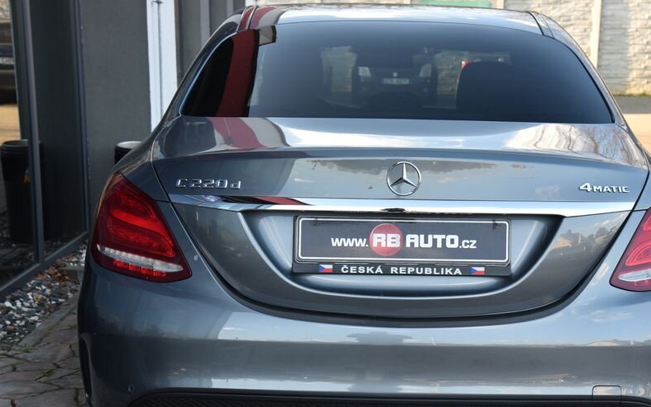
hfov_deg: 31.0
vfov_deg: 19.7
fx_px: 1171
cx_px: 377
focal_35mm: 66
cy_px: 255
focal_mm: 50
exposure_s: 1/125
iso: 500
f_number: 5.6
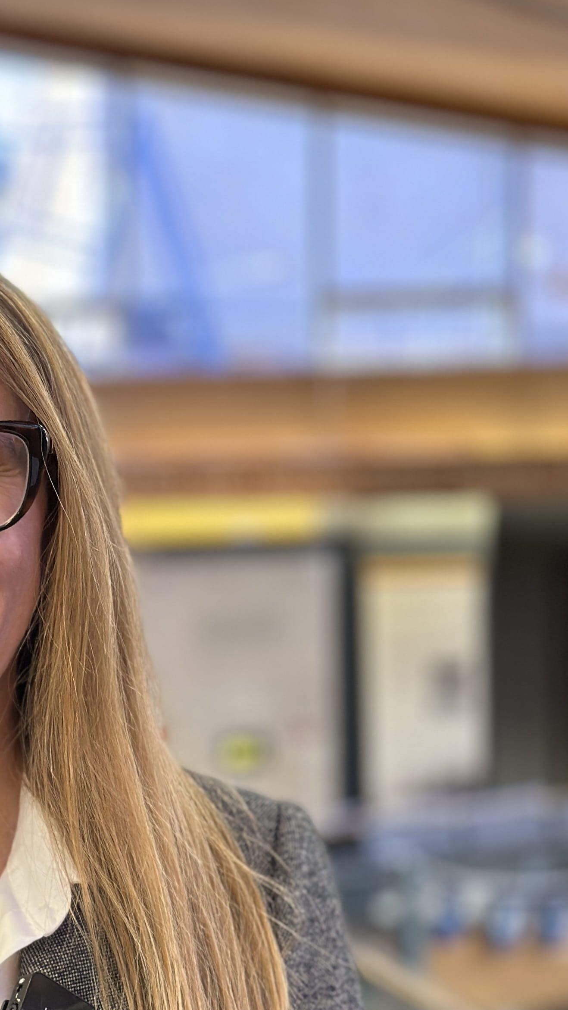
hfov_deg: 13.2
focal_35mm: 90
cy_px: 778
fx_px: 2410
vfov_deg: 23.4
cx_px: -59
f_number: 1.78
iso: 125
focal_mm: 6.86
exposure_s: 1/50
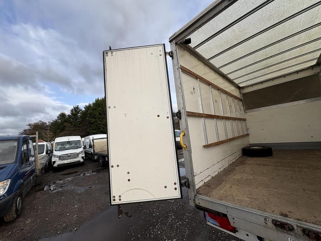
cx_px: 160
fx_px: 130
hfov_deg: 102.1
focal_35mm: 14
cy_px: 120
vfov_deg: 85.7
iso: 50
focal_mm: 2.22
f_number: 2.2
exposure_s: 1/1110
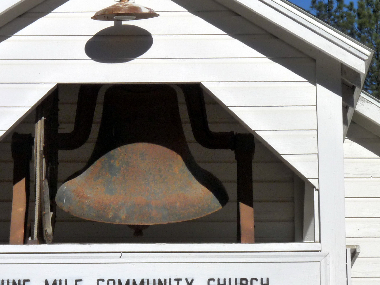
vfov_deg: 6.8
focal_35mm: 218
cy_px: 115
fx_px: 2393
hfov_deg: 9.1
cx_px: 145
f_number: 8
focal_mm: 23.7
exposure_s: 1/1000
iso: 160
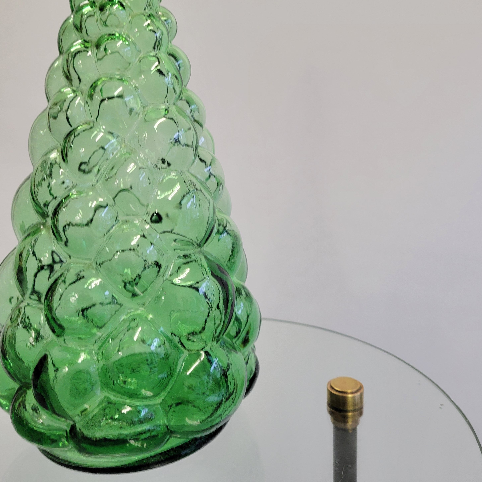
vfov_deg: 50.8
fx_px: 504
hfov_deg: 51.1
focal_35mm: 32
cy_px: 191
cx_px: 248
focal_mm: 5.4
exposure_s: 1/100
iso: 250
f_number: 1.8
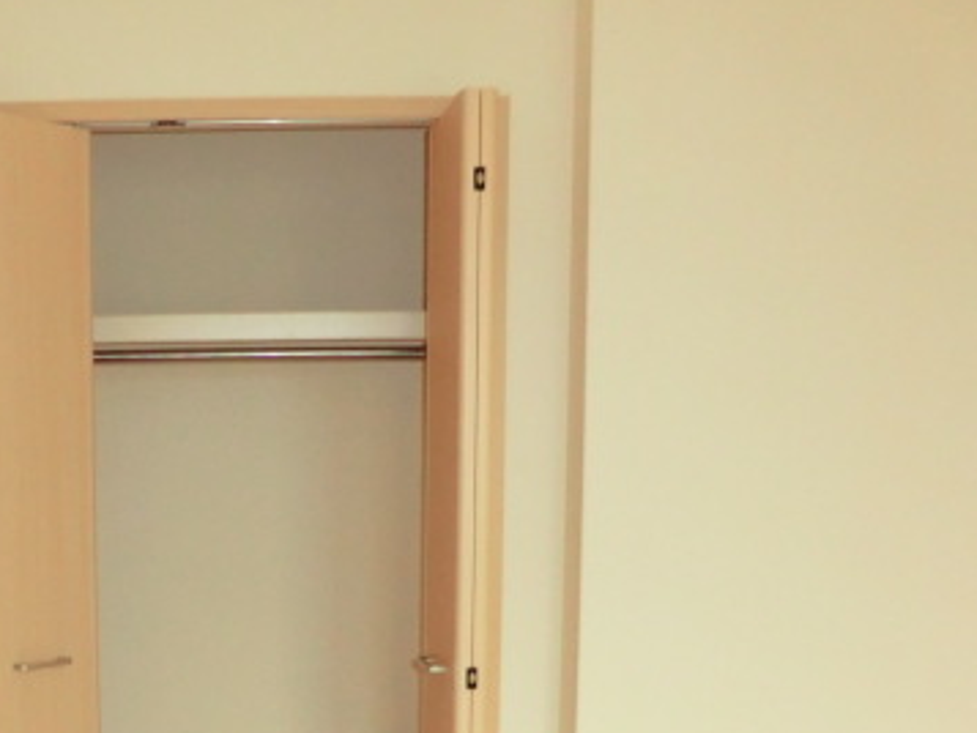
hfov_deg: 42.4
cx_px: 233
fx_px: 1214
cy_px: 599
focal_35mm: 43
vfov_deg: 32.6
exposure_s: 1/50
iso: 400
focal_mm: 4.3
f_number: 3.2
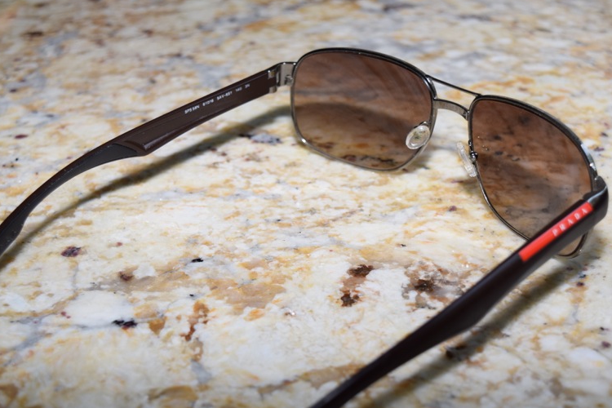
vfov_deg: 20.0
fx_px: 1156
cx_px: 320
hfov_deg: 29.7
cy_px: 248
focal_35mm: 68
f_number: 5
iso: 200
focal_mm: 34
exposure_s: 1/100
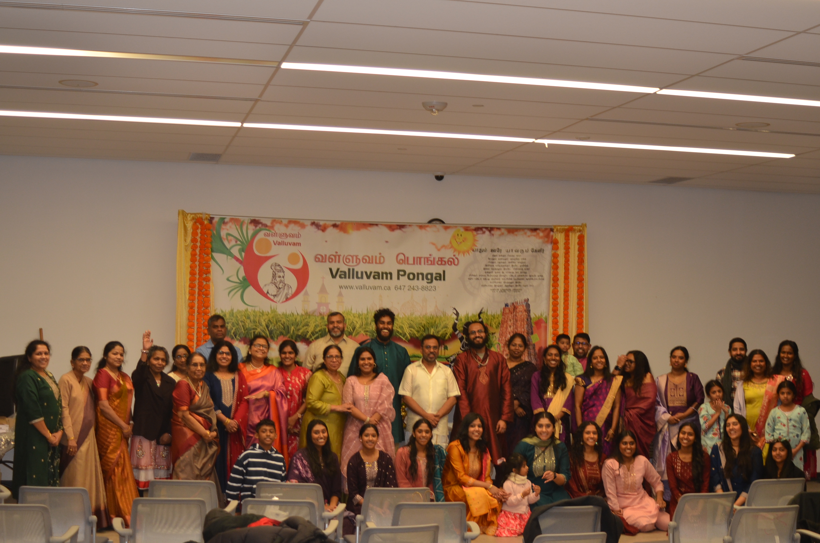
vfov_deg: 25.6
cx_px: 410
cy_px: 272
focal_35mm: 52
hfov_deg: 37.9
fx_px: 1193
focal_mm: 35
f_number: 4
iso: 400
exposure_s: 1/60
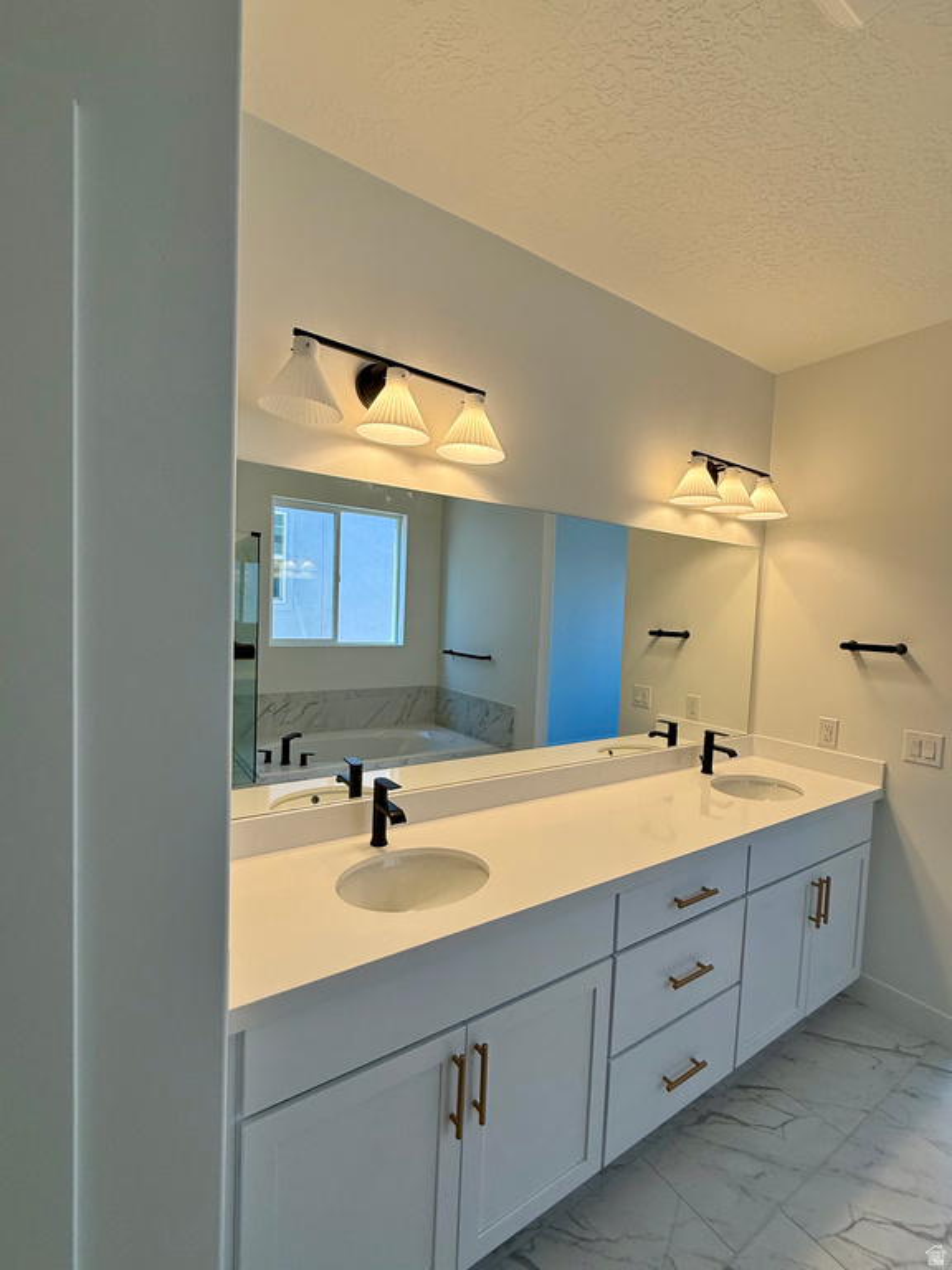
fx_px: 513
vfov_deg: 102.1
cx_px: 476
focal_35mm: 14
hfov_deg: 85.7
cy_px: 635
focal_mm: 2.22
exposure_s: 1/171
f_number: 2.2
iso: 64
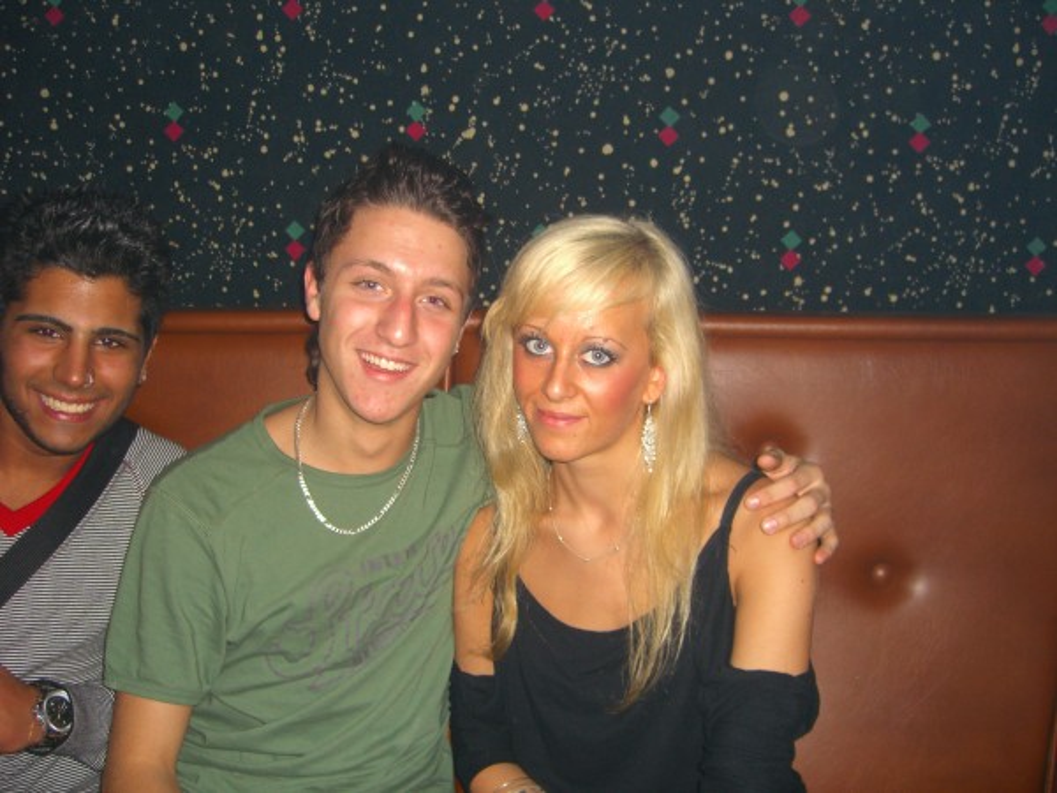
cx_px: 528
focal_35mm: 38
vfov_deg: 37.7
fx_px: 1160
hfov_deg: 49.0
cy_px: 396
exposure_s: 1/60
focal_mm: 7.9
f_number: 2.8
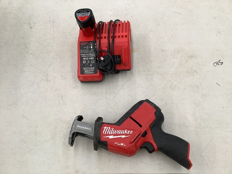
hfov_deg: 58.4
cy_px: 87
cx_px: 116
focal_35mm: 31
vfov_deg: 45.4
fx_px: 208
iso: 50
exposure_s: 1/100
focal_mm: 3.3
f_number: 2.4
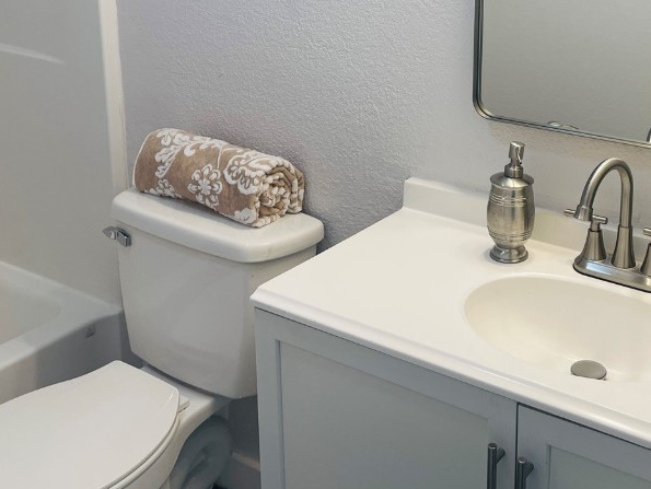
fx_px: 809
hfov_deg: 42.8
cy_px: 88
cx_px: 470
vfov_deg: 32.6
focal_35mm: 43
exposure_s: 1/120
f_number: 1.6
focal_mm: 5.1
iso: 50
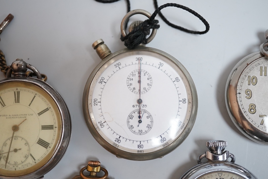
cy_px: 90
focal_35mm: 45
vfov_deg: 29.9
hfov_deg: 43.6
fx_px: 335
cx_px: 134
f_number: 5
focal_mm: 30
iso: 2500
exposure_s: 1/250
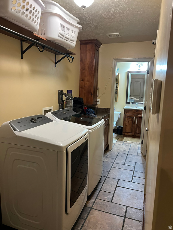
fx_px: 173
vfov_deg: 67.3
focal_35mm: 26
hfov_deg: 53.1
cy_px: 115
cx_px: 86
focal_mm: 5.7
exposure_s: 1/60
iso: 320
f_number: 1.5
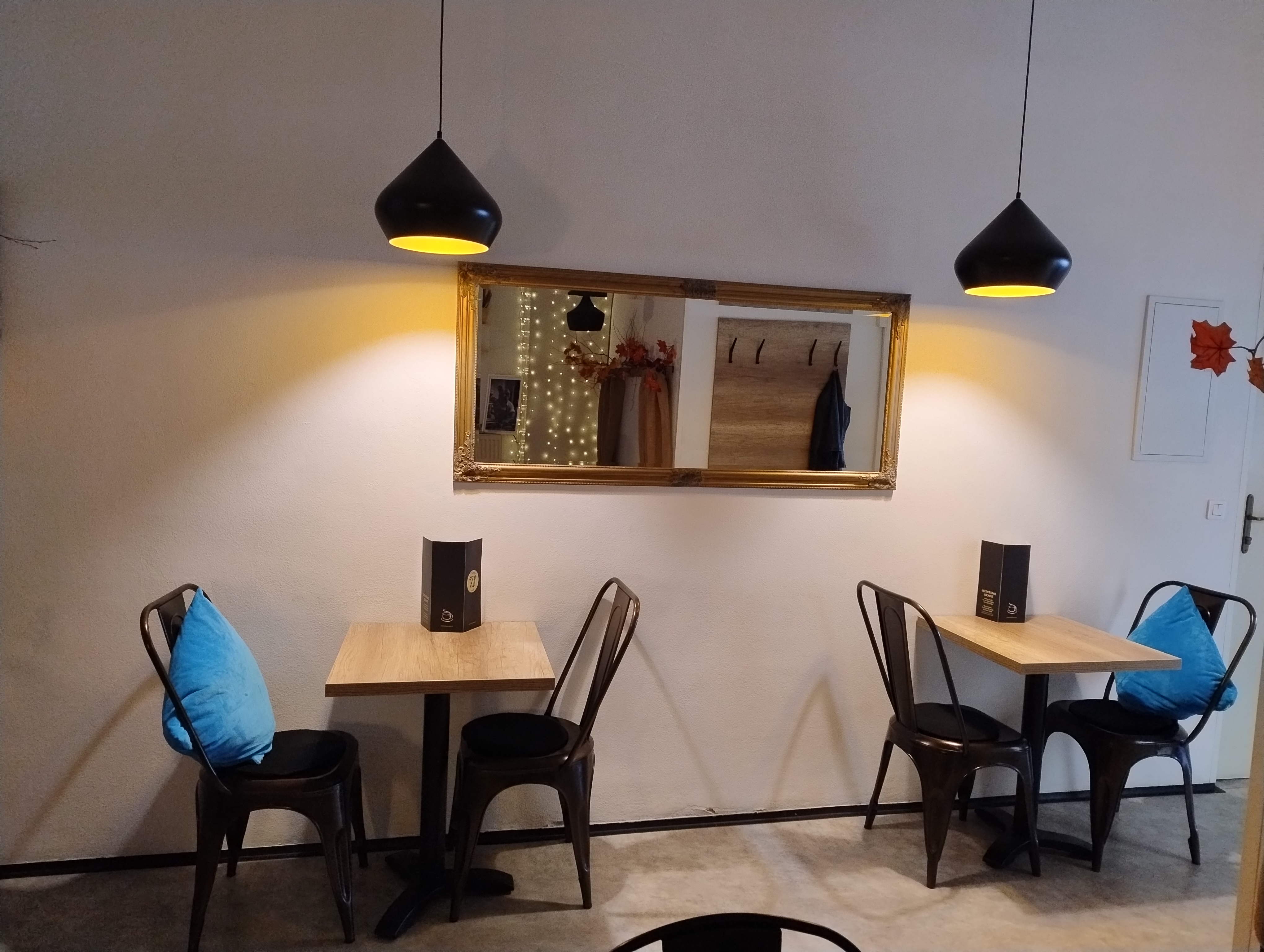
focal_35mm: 24
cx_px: 632
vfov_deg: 56.9
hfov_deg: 71.5
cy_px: 476
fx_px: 878
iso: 981
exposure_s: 1/50
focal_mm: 5.56
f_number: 1.8
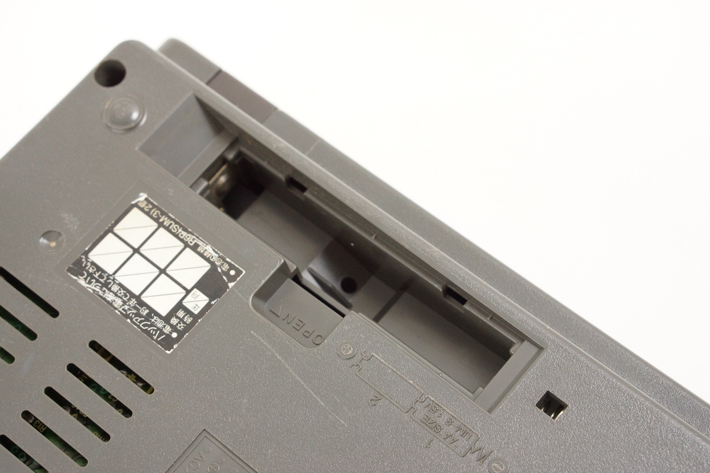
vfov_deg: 18.2
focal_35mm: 75
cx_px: 355
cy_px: 236
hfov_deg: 27.0
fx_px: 1479
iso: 1600
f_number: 6.3
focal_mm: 50
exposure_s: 1/60
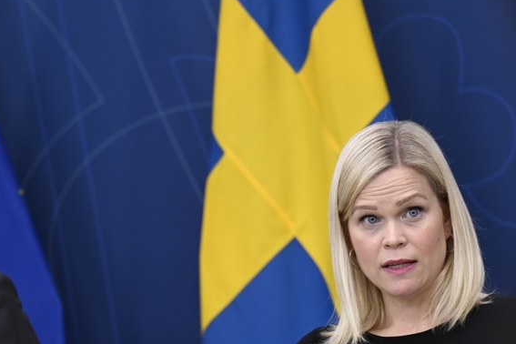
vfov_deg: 4.2
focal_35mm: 324
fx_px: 4644
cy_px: 269
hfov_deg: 6.4
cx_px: 188
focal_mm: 135
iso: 800
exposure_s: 1/250
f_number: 2.8
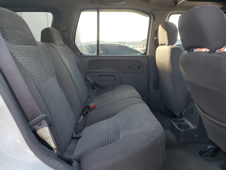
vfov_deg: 53.1
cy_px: 85
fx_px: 170
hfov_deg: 67.3
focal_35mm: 26
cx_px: 113
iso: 50
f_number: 1.5
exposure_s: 1/147
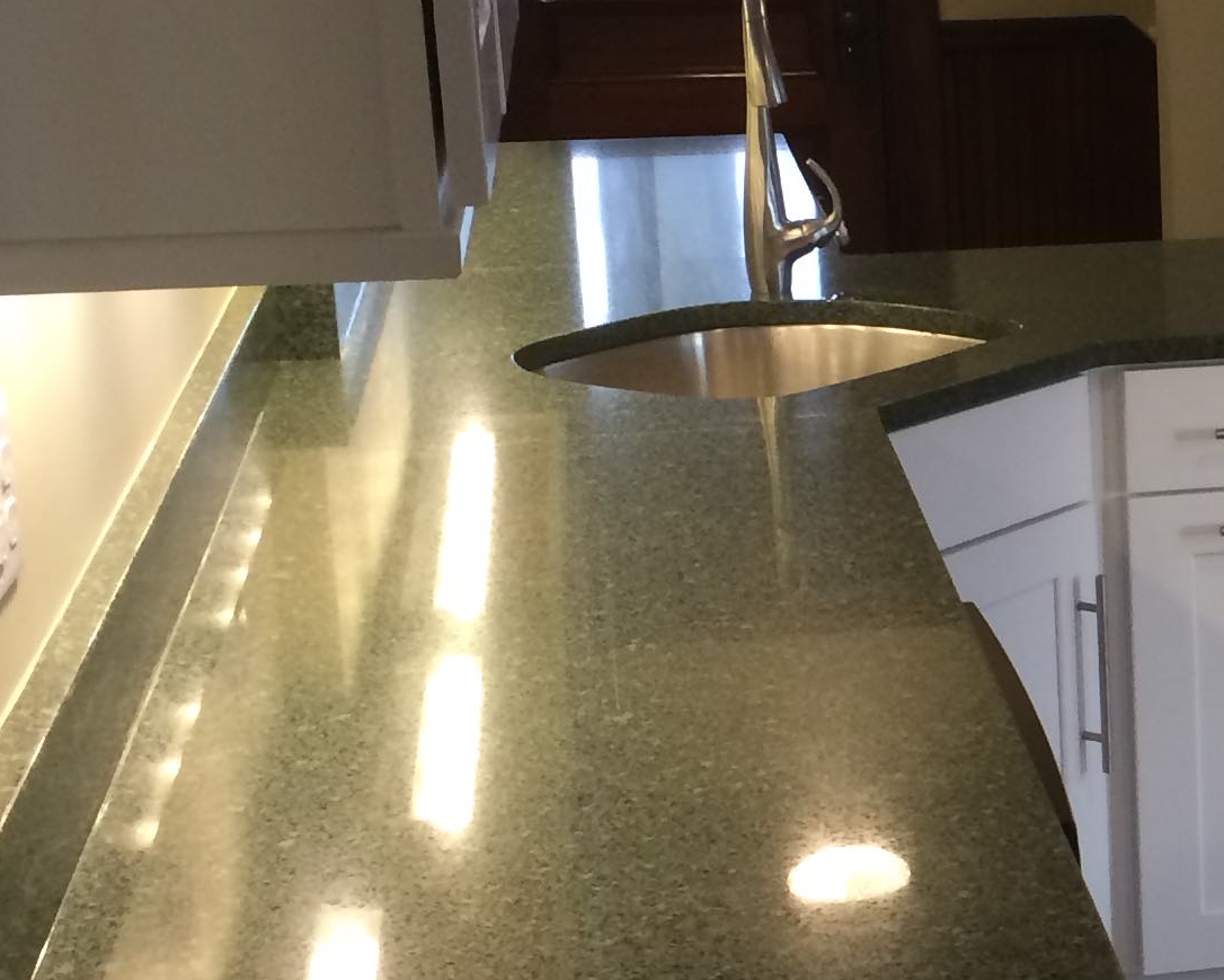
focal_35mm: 88
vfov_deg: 17.5
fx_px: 3188
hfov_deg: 20.2
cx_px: 1502
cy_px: 501
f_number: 2.2
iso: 125
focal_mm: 4.12
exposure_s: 1/30
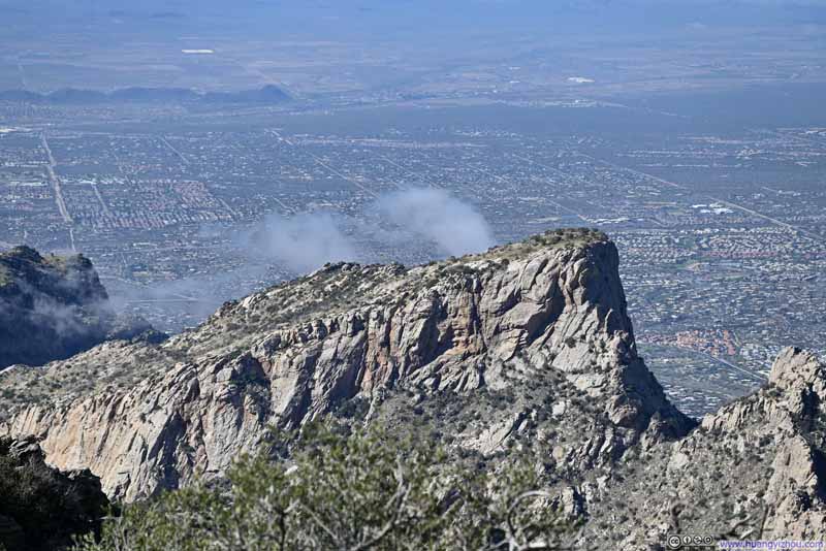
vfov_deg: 11.4
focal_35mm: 120
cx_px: 413
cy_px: 276
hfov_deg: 17.1
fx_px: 2754
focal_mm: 120
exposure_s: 1/1600
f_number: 5
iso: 100
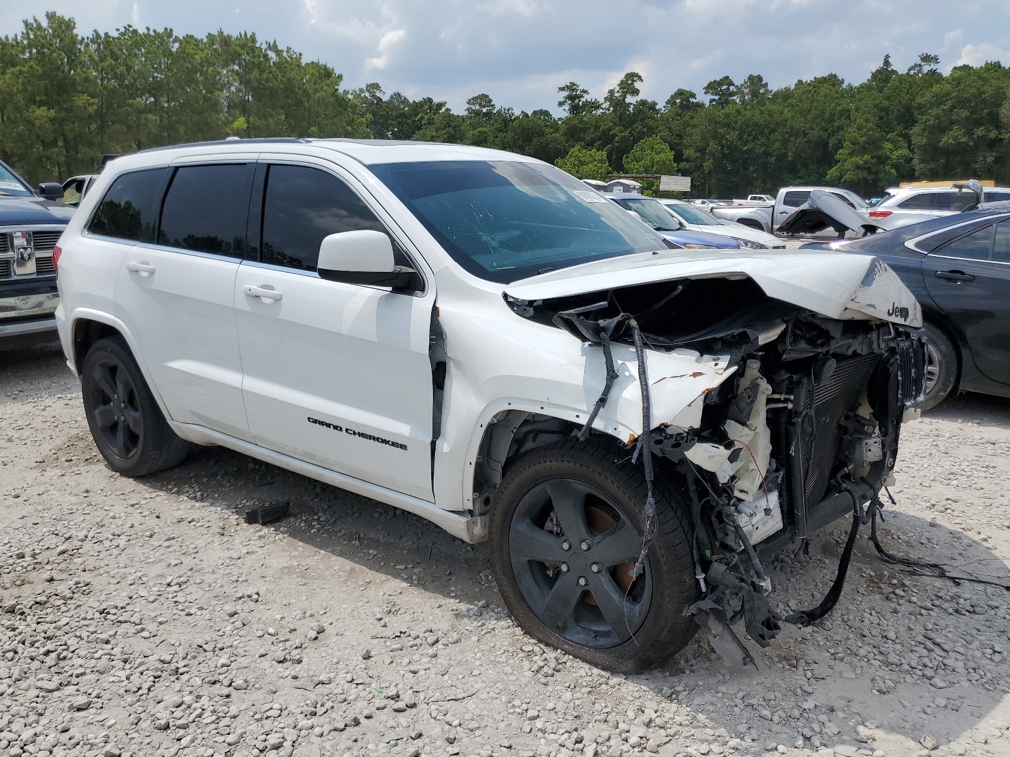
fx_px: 759
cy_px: 378
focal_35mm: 26
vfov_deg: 53.1
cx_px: 505
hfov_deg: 67.3
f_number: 1.5
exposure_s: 1/5000
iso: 50
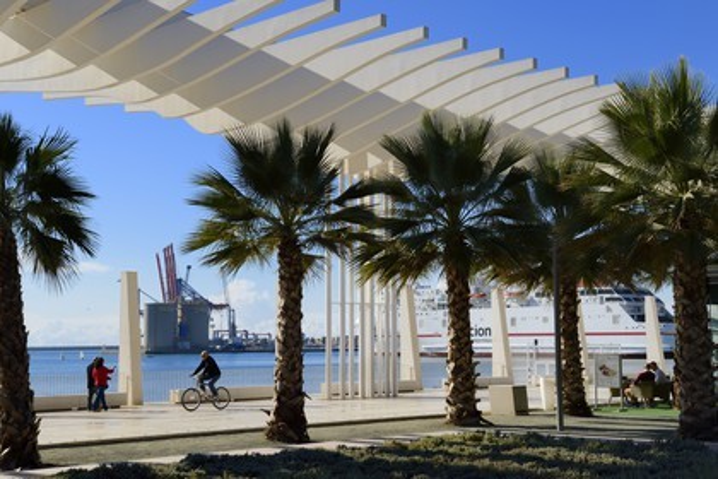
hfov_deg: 39.6
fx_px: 997
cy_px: 240
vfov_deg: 27.0
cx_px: 359
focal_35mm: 50
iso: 200
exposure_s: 1/250
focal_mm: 50
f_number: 13
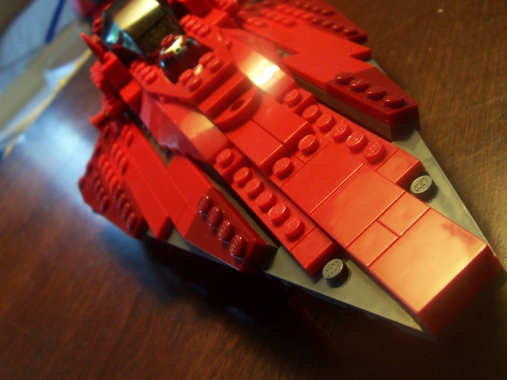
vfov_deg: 33.5
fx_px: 630
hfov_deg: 43.7
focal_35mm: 43
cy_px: 170
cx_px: 290
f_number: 2.8
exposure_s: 1/30
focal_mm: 5.6
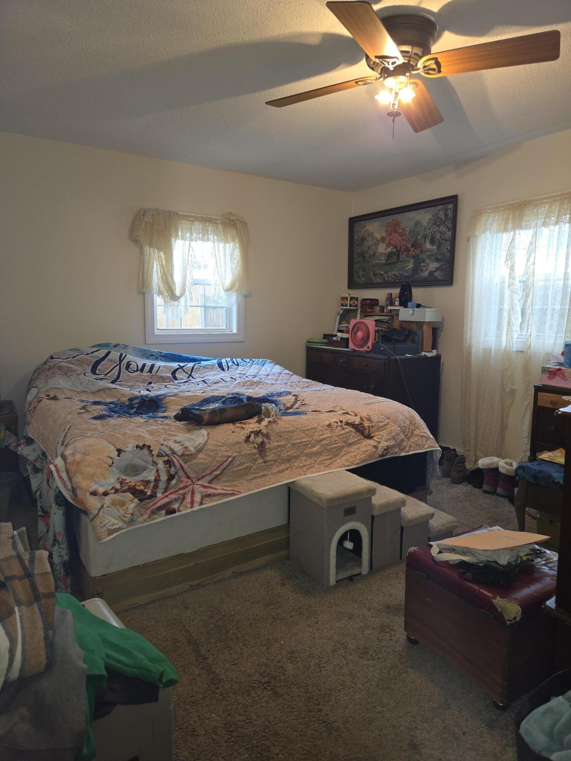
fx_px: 506
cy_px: 380
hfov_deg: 58.9
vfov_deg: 73.9
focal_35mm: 23
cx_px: 286
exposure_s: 1/30
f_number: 1.8
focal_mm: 5.4
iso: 100
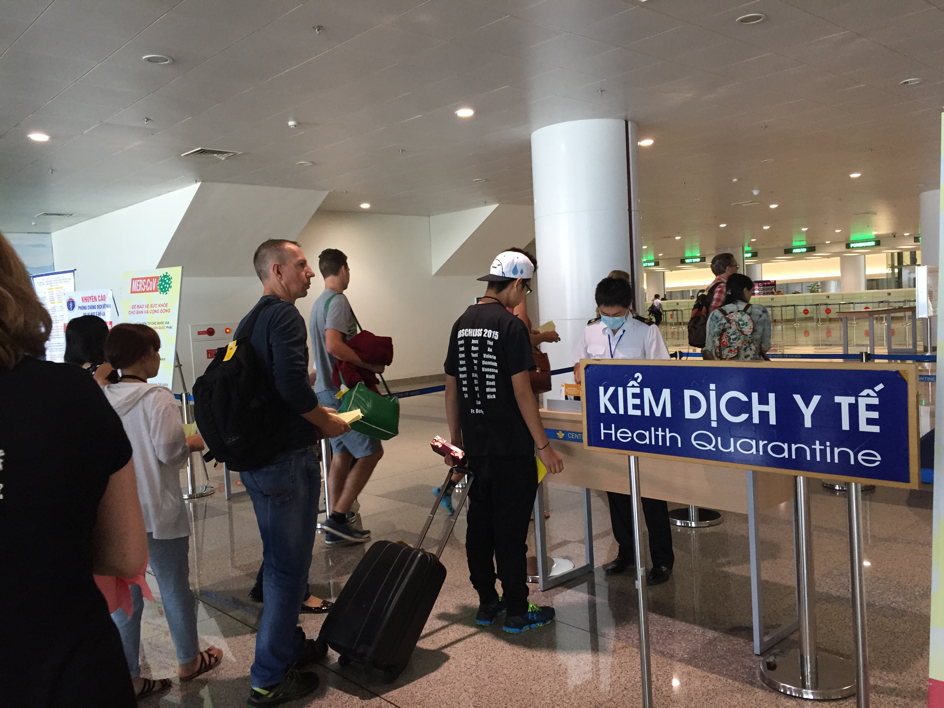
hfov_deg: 61.7
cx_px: 472
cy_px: 354
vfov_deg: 48.2
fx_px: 791
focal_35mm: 29
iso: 50
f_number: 2.2
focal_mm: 4.15
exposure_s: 1/30
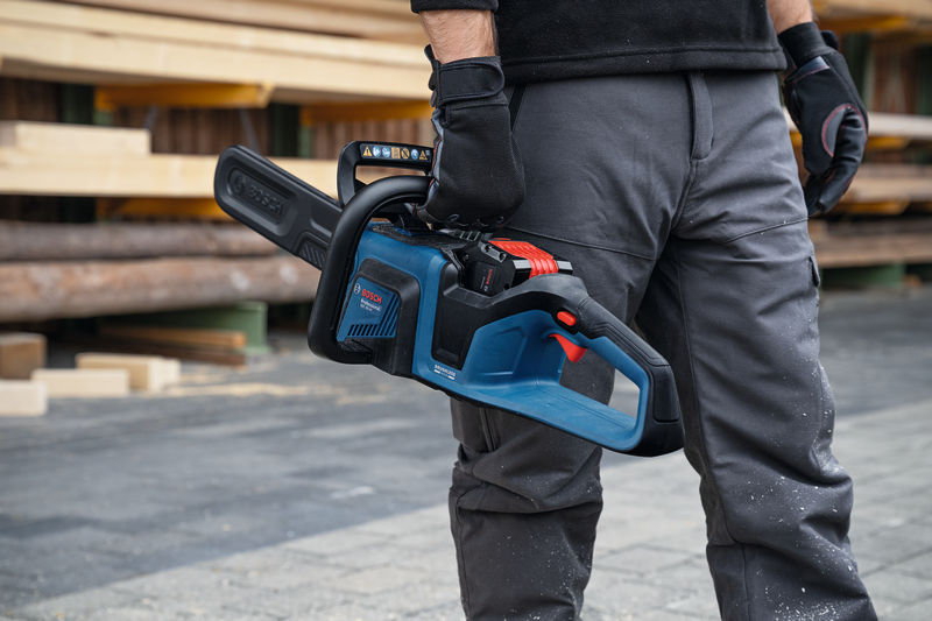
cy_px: 310
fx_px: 1812
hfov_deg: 28.8
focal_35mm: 70
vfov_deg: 19.4
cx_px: 466
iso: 450
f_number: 5.6
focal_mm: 70
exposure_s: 1/640
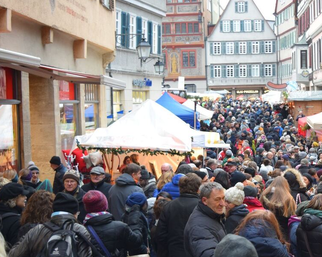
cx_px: 247
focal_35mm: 72
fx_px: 686
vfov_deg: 21.3
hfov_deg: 26.0
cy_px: 146
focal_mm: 32
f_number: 4.5
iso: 900
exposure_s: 1/60
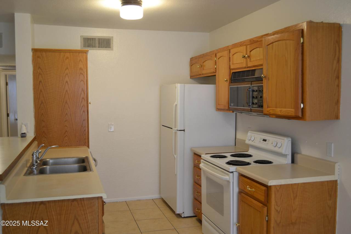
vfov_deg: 36.9
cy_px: 117
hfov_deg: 53.1
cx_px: 176
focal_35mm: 36
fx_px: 351
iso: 400
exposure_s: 1/20
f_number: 4
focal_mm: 24
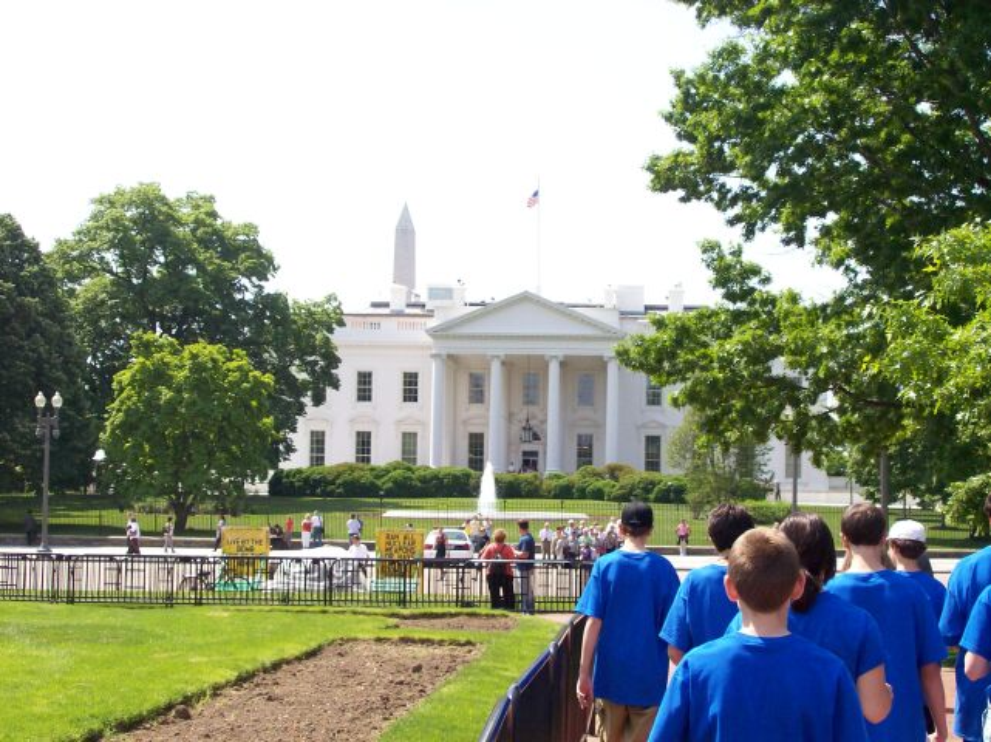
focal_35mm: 70
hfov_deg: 27.8
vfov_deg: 21.0
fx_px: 2003
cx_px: 496
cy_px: 371
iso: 80
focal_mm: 11.6
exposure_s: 1/678
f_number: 3.8
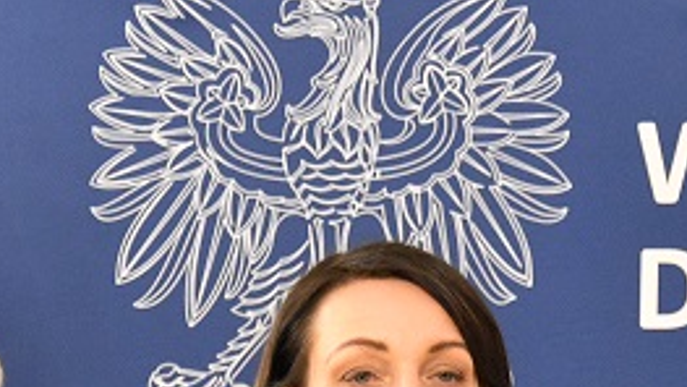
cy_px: 609
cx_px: 447
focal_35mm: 260
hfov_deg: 8.3
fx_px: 4737
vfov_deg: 4.6
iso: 5000
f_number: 5
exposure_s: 1/60
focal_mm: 58
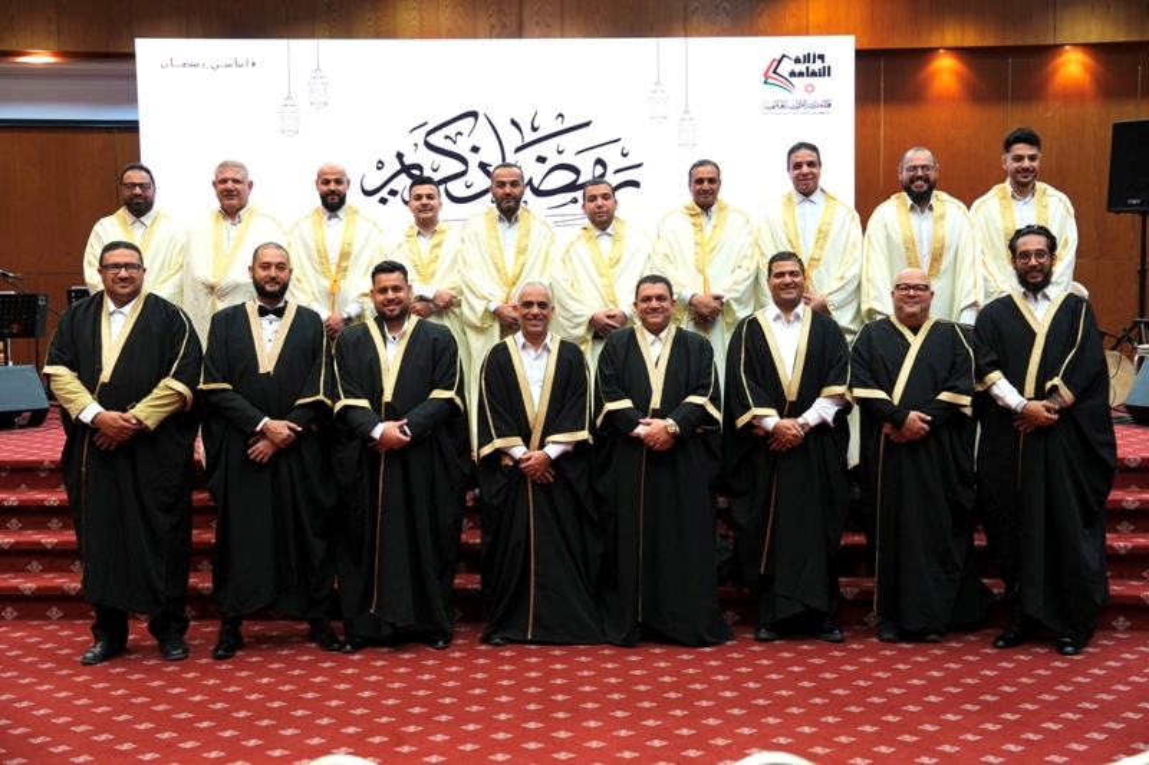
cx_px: 574
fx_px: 1404
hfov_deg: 44.5
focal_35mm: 44
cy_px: 382
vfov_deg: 30.5
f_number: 4.5
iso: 1000
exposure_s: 1/50
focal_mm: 44
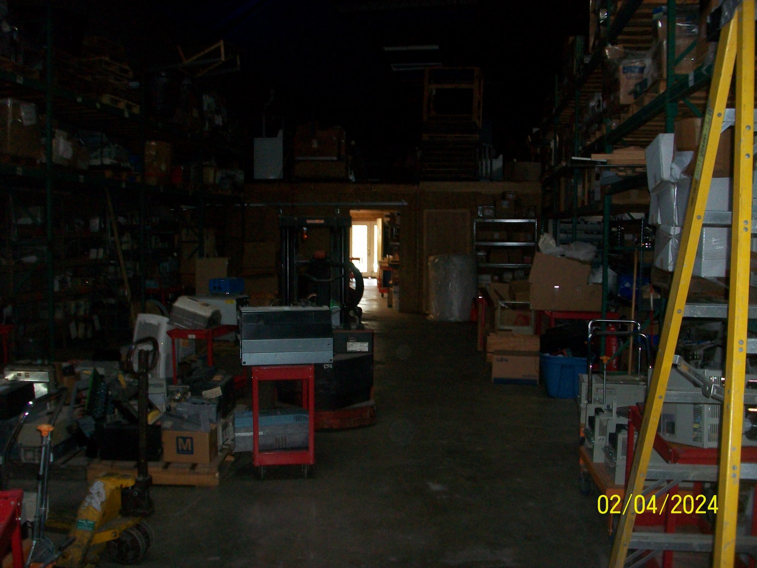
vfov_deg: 41.8
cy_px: 284
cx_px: 378
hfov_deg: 54.0
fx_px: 744
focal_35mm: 34
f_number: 2.8
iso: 160
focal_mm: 5.7
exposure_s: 1/60
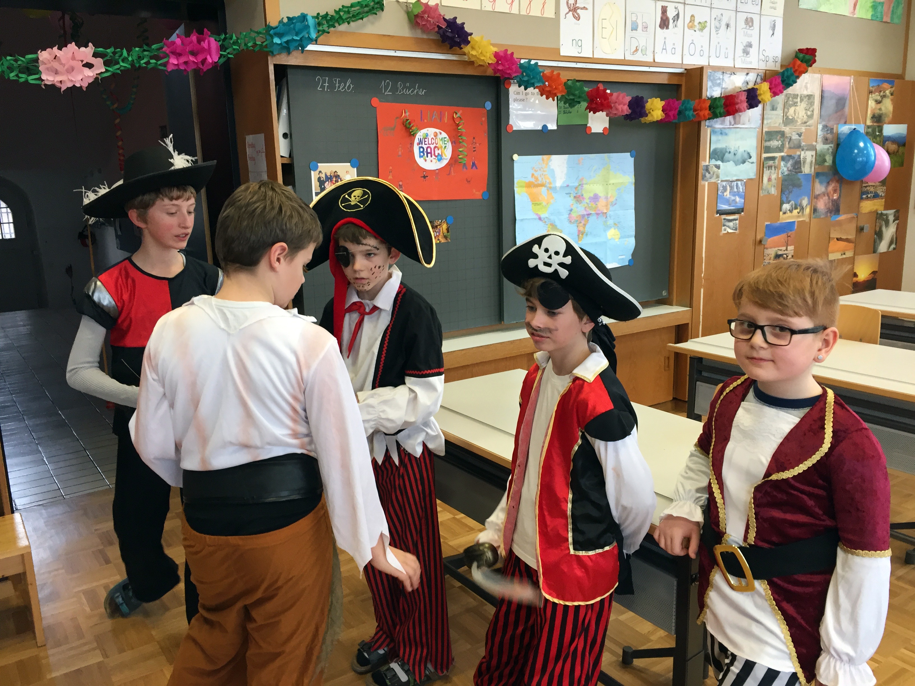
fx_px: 767
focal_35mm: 29
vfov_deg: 48.2
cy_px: 343
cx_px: 458
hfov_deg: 61.7
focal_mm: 4.15
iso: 50
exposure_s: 1/33
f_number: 2.2
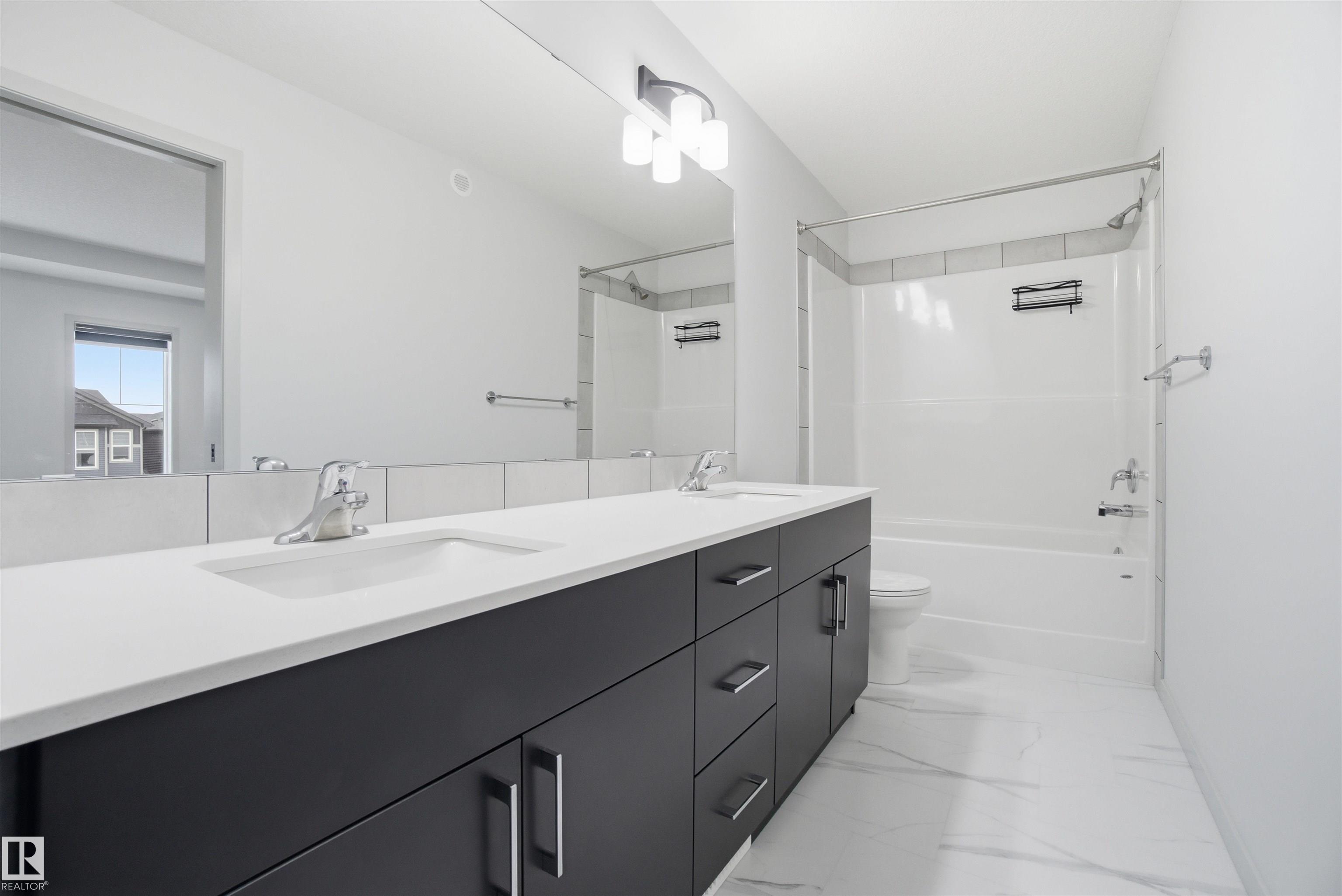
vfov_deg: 77.4
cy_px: 448
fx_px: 559
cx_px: 671
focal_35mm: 15
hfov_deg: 100.4
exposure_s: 1/160
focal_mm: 10
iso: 400
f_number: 8
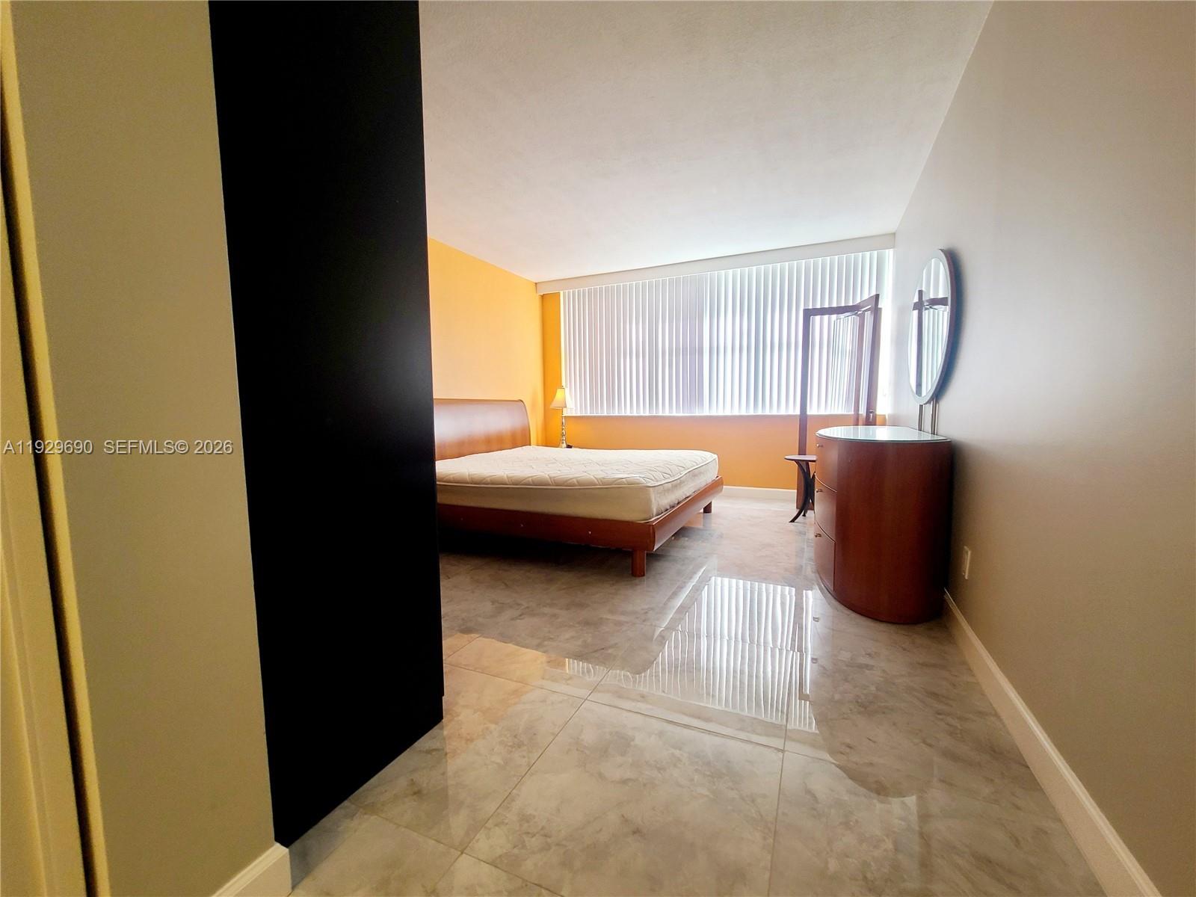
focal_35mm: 13
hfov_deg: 106.2
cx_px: 598
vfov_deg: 89.9
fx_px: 449
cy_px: 448
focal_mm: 2.2
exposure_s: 1/59
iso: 125
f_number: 2.2
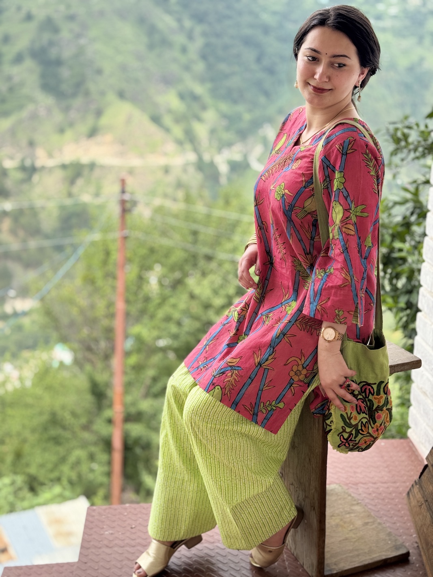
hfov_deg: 30.3
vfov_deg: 39.7
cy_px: 288
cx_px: 216
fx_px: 800
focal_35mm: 48
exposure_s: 1/843
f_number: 1.78
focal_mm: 6.76
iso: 64
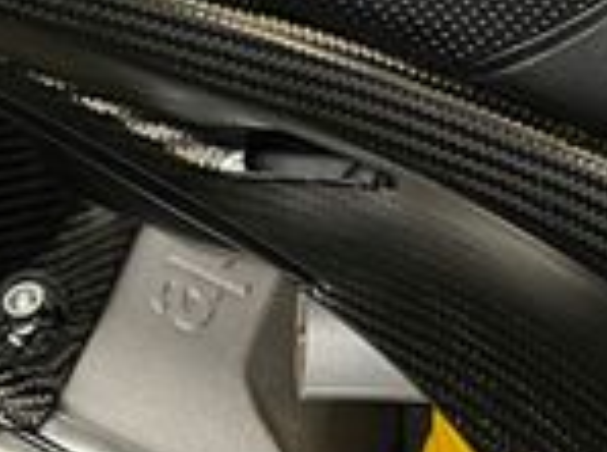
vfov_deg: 12.0
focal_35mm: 112
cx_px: 306
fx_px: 1959
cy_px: -403
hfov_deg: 17.6
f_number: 1.6
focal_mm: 5.1
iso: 100
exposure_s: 1/50
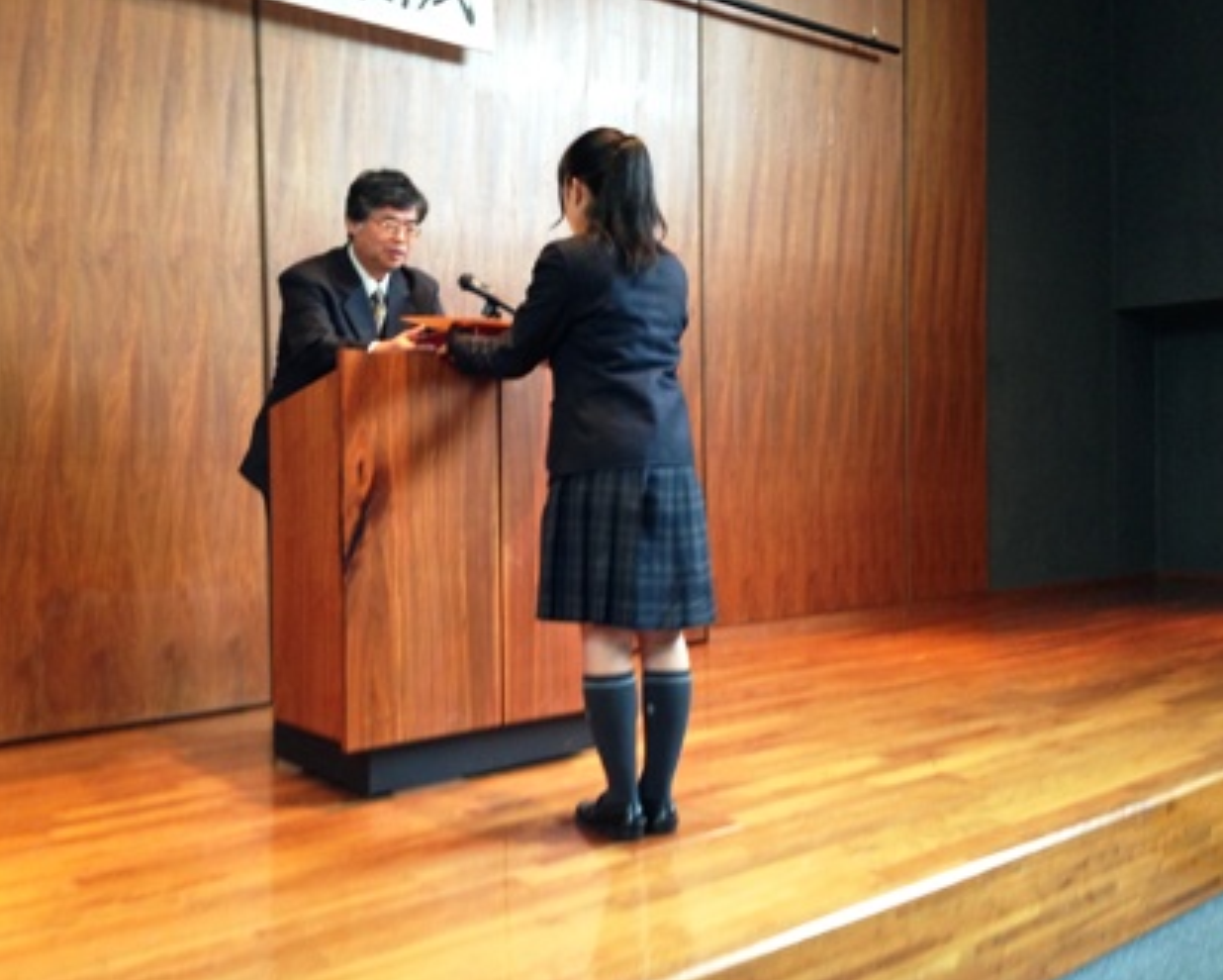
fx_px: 1267
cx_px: 564
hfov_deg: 51.5
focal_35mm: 35
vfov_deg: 42.3
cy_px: 493
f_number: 2.4
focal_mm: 4.13
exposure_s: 1/20
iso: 200
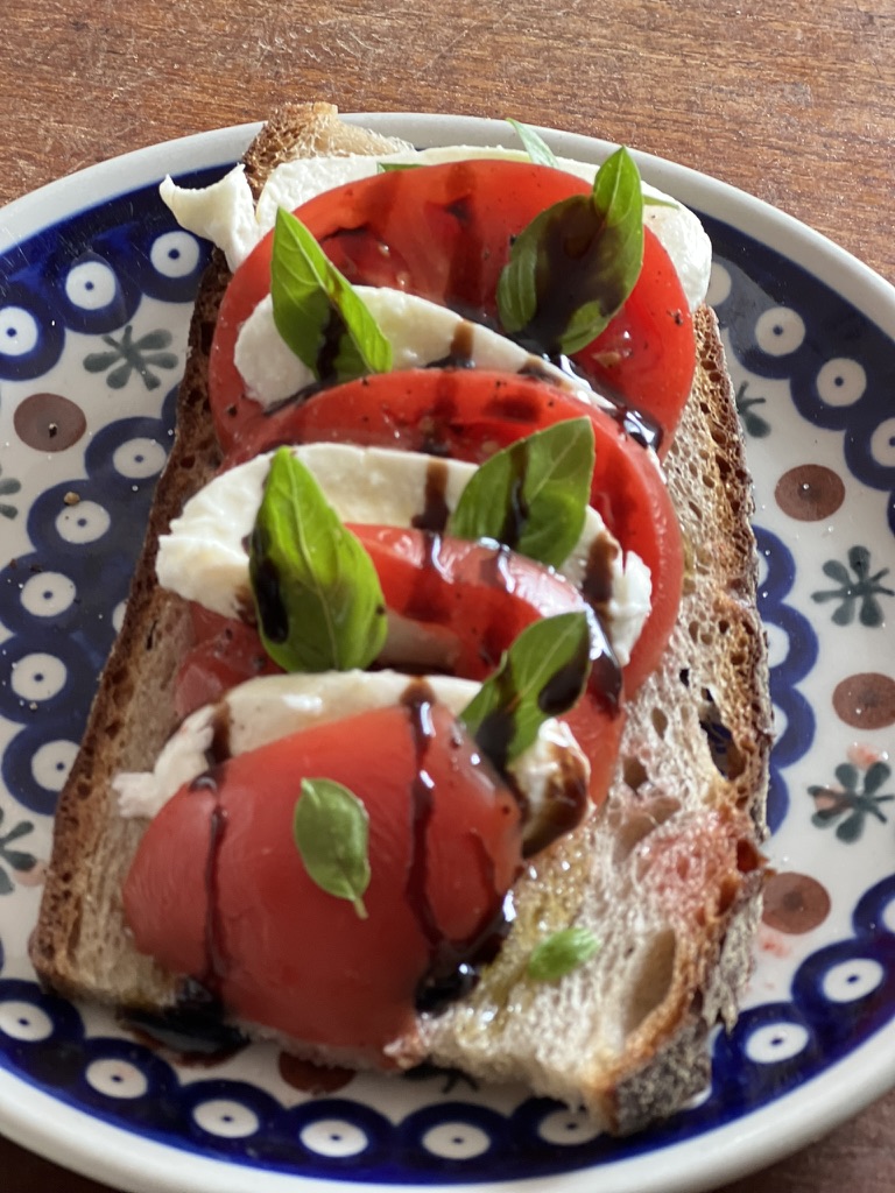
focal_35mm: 77
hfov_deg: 19.1
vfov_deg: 25.3
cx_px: 448
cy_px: 596
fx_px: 2654
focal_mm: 9
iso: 160
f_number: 2.8
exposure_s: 1/40
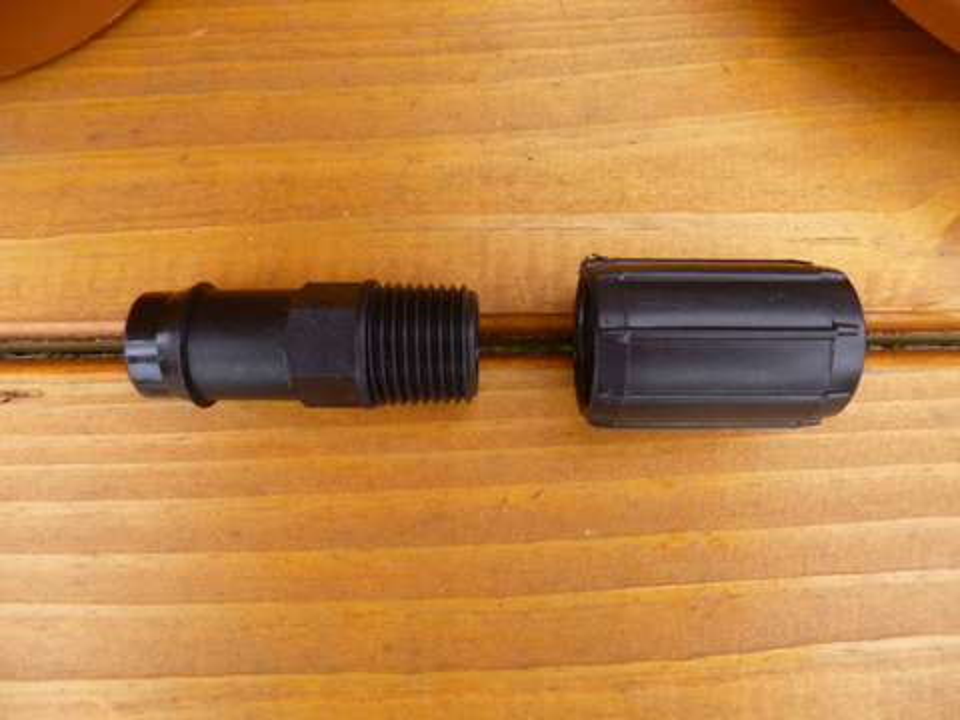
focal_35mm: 24
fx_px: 666
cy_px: 360
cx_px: 480
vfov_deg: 56.8
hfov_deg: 71.6
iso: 100
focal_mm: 4.3
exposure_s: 1/60
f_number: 2.5
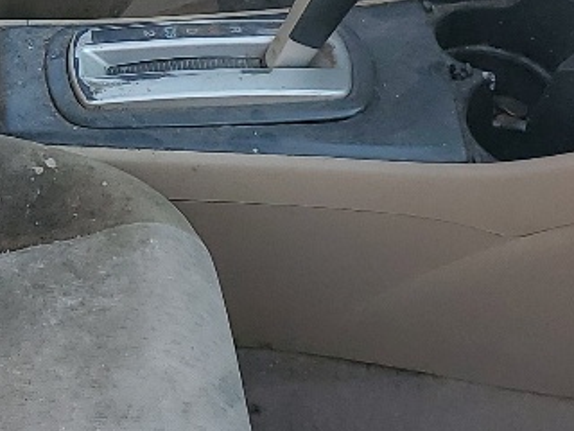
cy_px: 25
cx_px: 93
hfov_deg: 15.0
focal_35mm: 130
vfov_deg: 11.3
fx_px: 2156
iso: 50
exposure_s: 1/667
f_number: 1.5
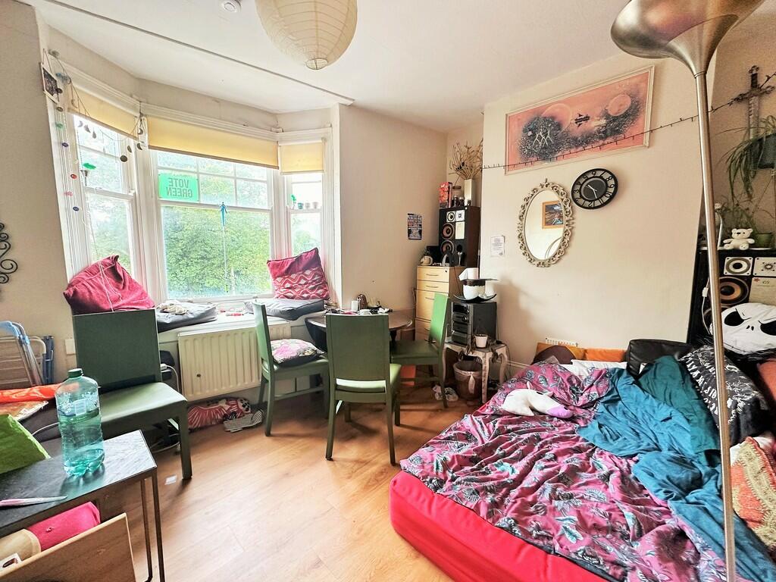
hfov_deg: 102.1
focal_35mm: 14
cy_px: 291
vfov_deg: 85.7
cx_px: 388
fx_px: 314
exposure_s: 1/81
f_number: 2.2
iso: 320
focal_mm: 2.22
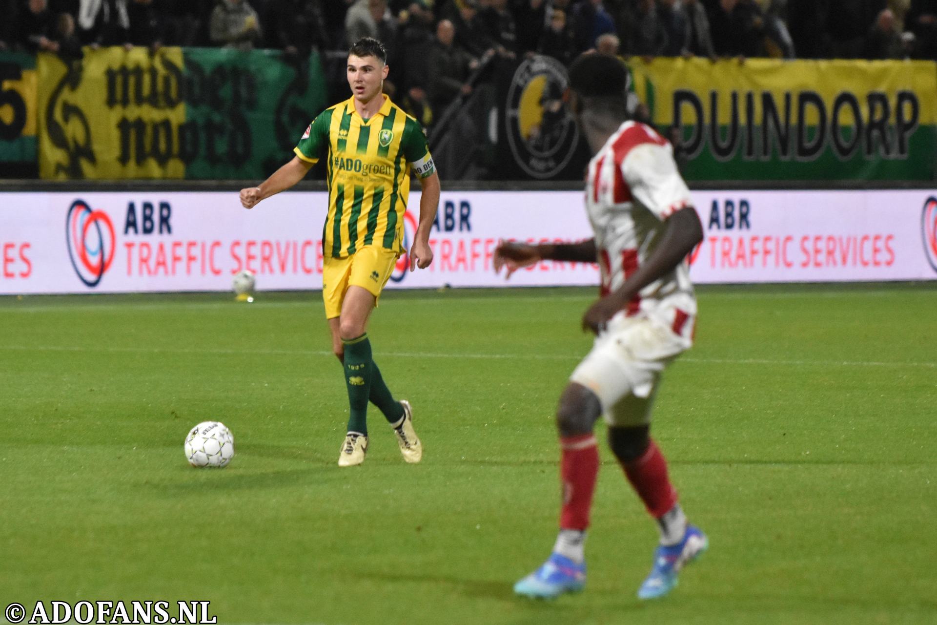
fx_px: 7027
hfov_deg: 7.6
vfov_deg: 5.1
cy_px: 312
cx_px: 468
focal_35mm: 270
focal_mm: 180
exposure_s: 1/800
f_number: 2.8
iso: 3200
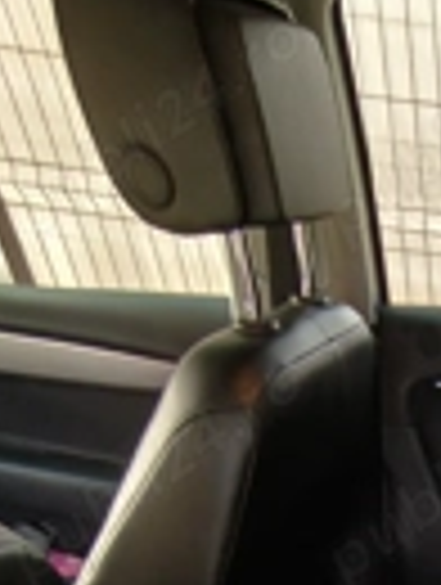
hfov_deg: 25.3
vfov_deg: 27.5
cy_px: 889
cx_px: 630
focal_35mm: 46
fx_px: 779
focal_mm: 1.65
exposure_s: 1/33.3
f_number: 2.2
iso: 500
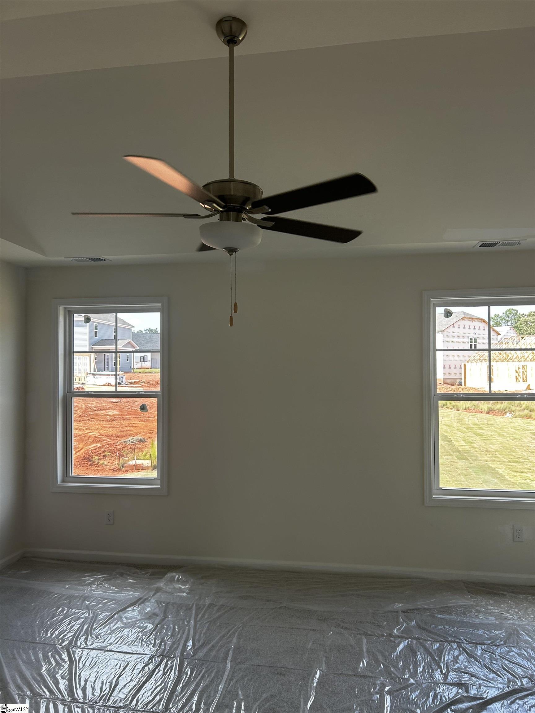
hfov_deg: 53.1
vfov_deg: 67.3
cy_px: 356
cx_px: 268
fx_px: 536
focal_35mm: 26
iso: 40
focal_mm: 5.7
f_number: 1.5
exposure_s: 1/261
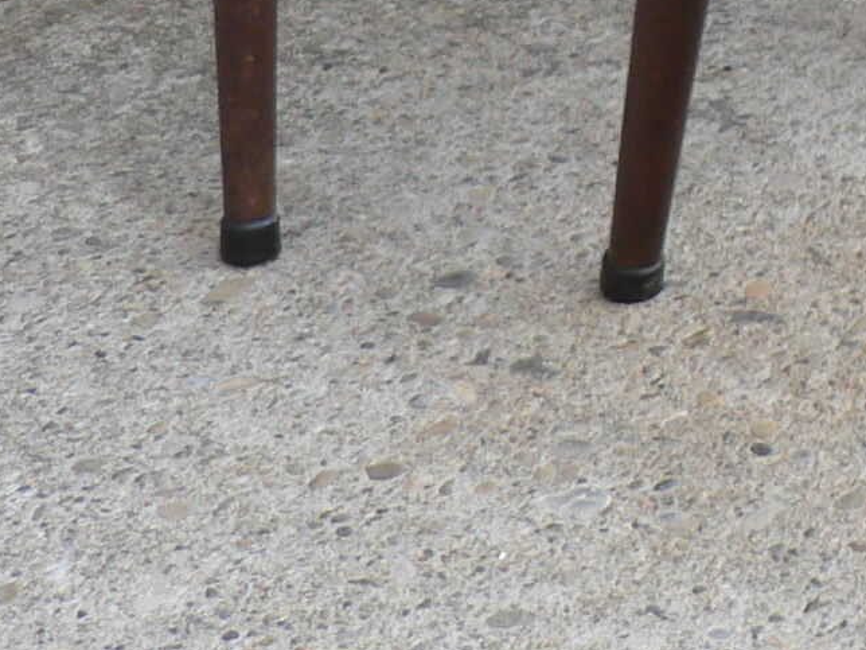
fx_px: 3577
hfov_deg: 13.1
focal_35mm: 143
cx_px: 1263
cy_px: -612
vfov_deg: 9.7
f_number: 2.8
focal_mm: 6
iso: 80
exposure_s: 1/50
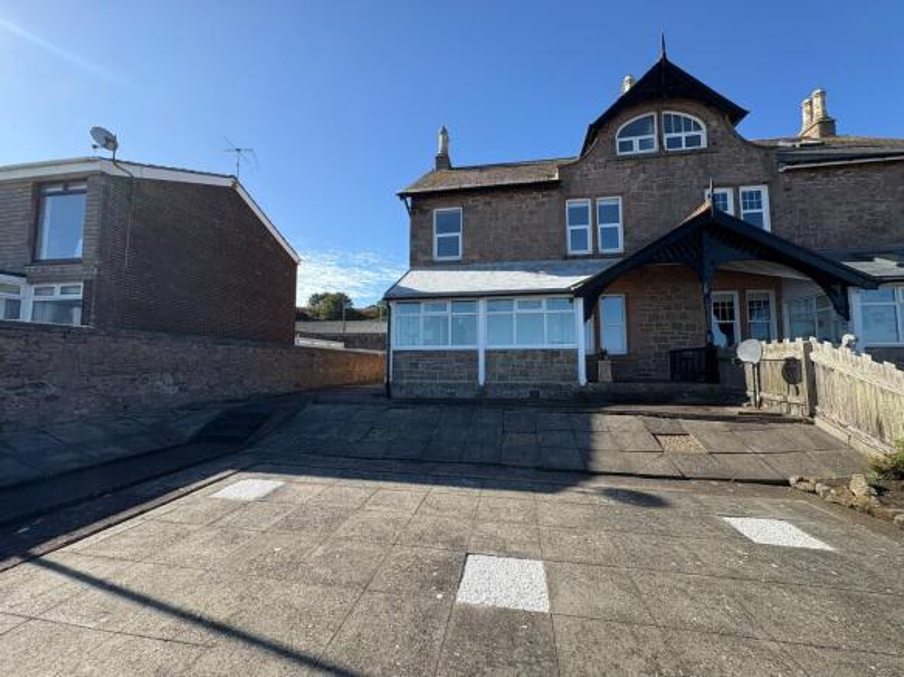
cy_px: 338
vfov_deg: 85.7
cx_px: 452
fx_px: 366
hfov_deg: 102.1
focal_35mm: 14
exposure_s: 1/1178
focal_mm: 2.22
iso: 64
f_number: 2.2
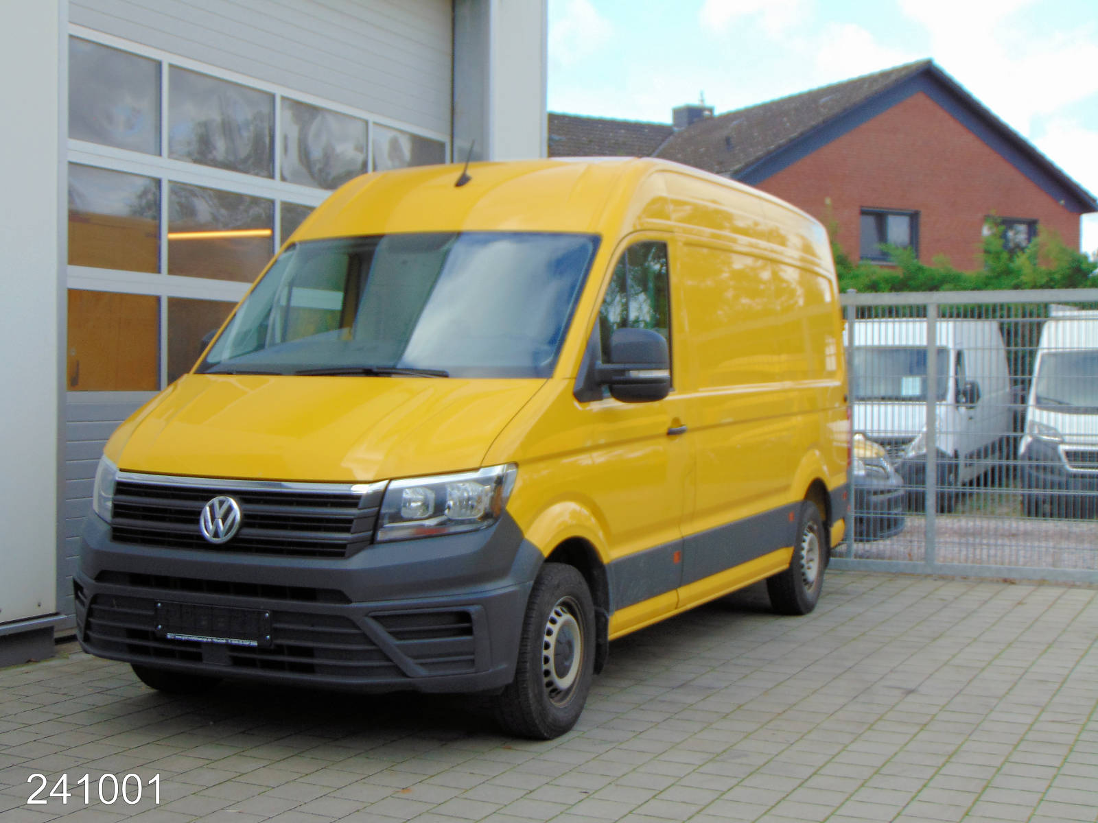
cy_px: 412
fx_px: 1586
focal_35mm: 50
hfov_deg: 38.2
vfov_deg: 29.1
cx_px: 549
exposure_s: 1/250
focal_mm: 9
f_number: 3.5
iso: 80
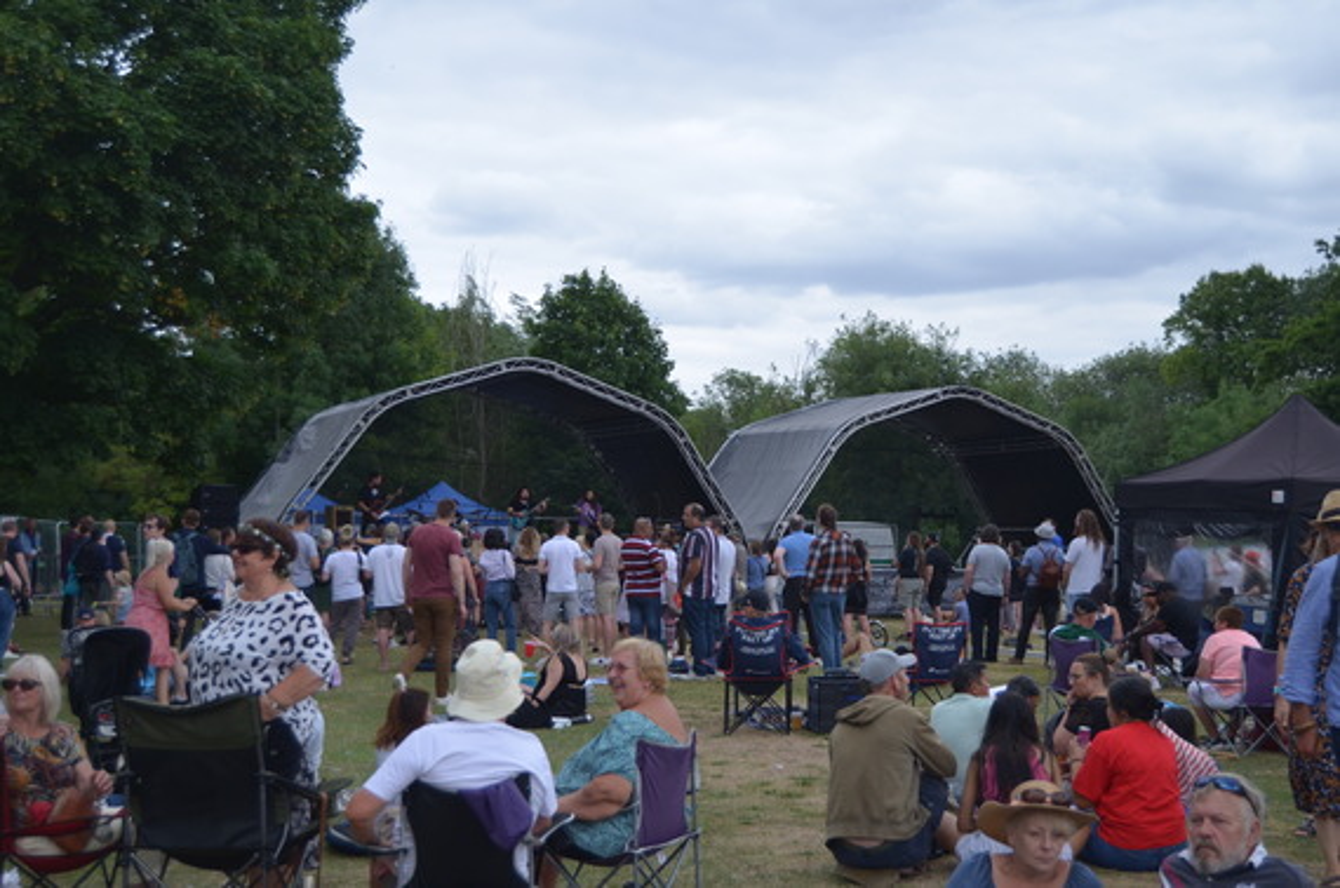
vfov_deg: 28.0
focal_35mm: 48
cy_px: 444
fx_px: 1784
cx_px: 670
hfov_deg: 41.2
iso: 250
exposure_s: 1/500
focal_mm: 32
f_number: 4.5
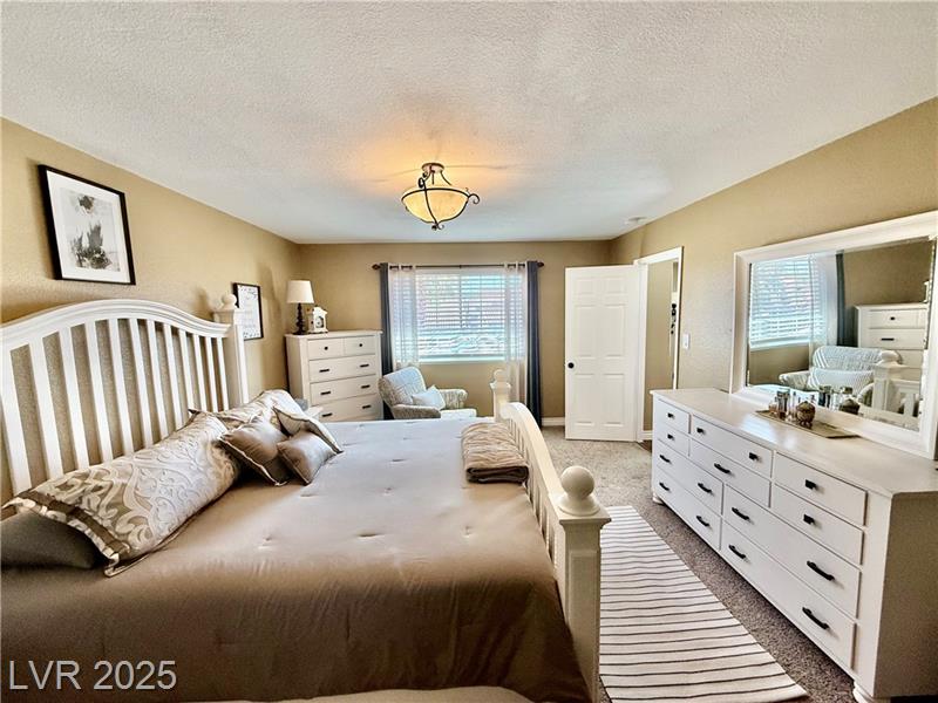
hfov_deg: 102.1
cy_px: 352
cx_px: 469
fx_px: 379
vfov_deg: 85.7
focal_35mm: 14
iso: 125
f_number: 2.2
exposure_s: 1/120
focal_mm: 2.22
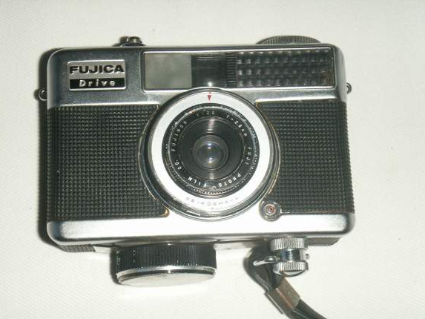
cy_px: 166
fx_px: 810
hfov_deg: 29.4
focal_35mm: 66
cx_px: 205
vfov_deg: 22.3
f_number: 7.1
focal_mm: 13
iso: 160
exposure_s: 1/40
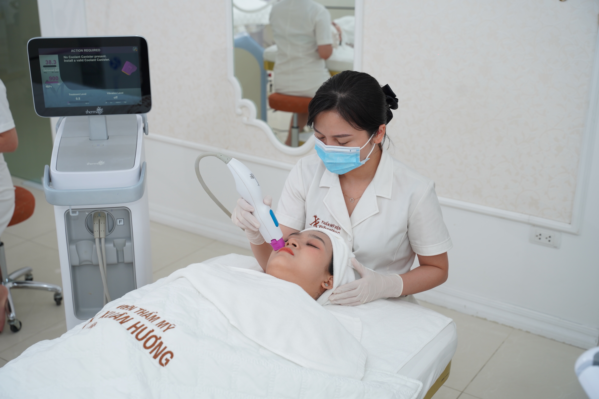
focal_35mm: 46
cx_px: 300
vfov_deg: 28.9
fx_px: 774
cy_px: 200
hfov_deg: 42.3
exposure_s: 1/160
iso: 320
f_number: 4
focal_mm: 46.5
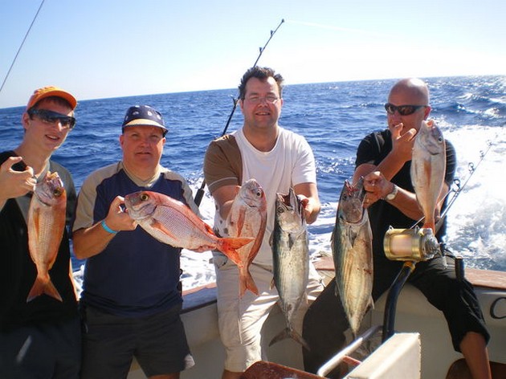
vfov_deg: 39.6
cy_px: 190
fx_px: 526
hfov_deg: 51.4
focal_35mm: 36
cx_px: 253
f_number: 4.6
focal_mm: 6.3
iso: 50
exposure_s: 1/320
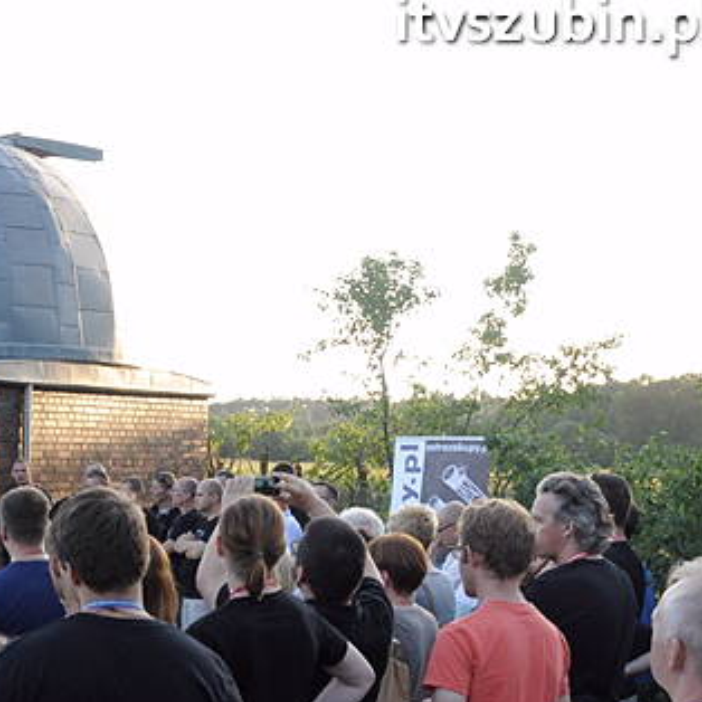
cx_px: -188
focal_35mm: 62
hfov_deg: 24.5
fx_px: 1423
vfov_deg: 27.1
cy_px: 576
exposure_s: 1/250
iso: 800
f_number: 8
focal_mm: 18
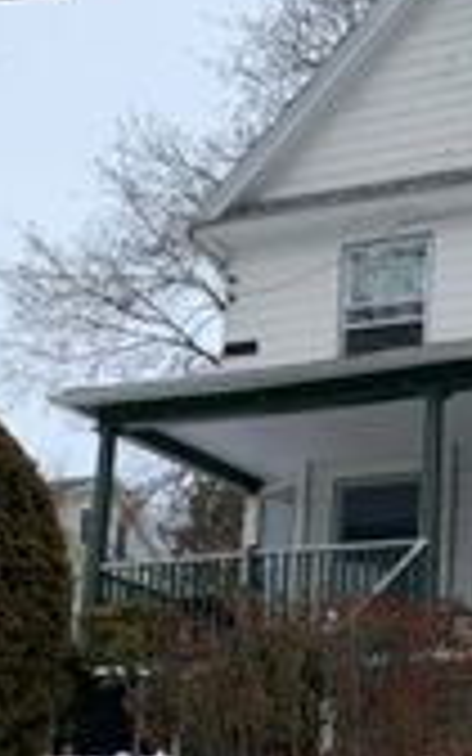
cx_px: 526
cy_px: 632
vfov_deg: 24.7
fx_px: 1688
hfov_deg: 15.5
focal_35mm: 82
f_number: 1.8
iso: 25
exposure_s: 1/732
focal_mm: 4.25
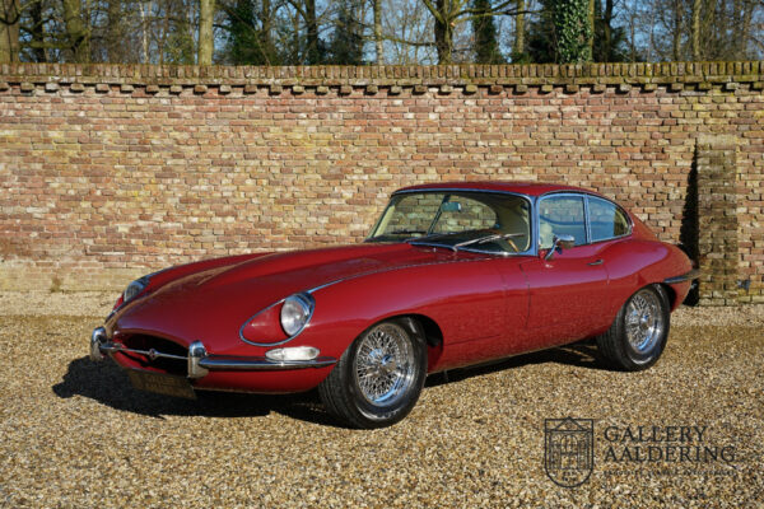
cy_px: 254
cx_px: 382
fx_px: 1178
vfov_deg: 24.4
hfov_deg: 35.9
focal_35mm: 56
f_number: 6.3
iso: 100
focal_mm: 55.5
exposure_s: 1/160
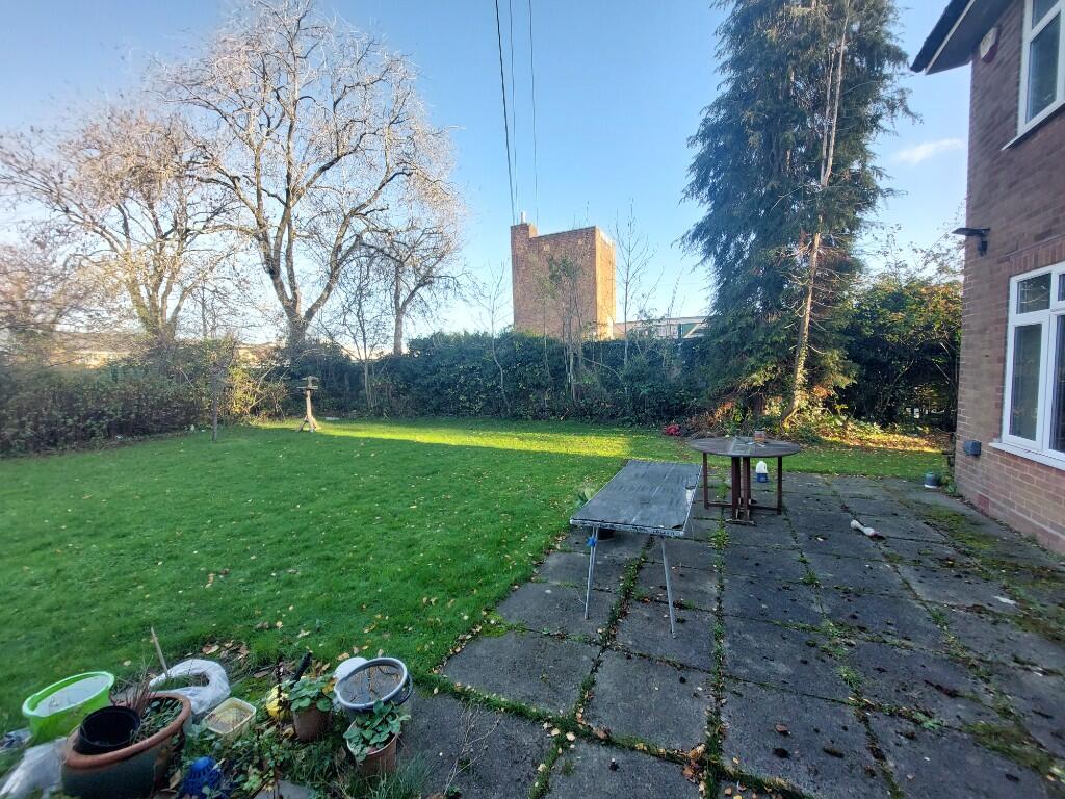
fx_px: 400
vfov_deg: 89.9
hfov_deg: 106.2
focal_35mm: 13
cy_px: 400
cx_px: 532
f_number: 2.2
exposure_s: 1/104
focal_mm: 1.74
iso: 50
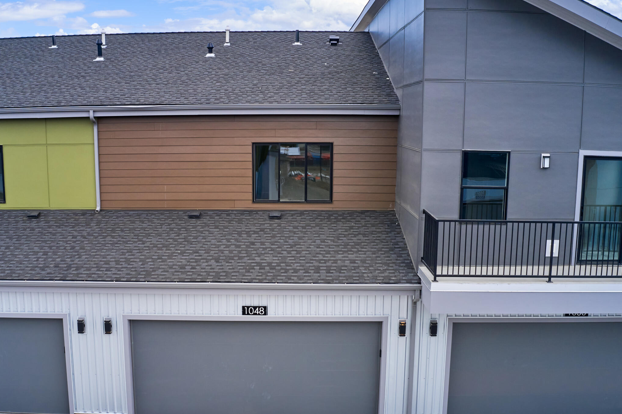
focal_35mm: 41
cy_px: 274
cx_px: 274
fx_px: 708
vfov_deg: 32.3
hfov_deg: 47.3
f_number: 5.6
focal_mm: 10.26
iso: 100
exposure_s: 1/240
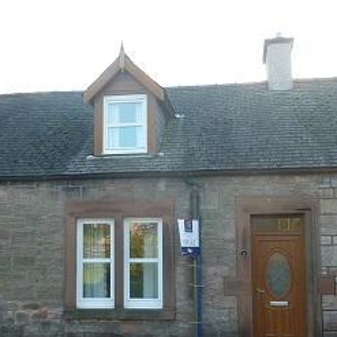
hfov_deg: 32.1
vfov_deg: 32.1
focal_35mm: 53
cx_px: 141
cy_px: 195
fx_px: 584
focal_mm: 4.4
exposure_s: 1/80
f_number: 3.3
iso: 80
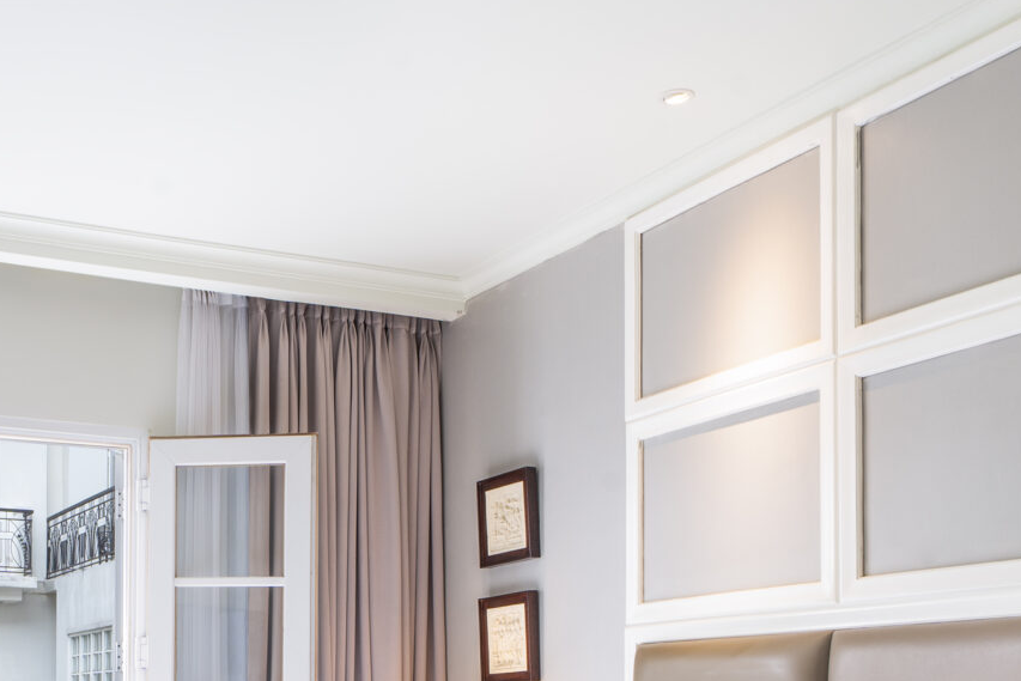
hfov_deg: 40.0
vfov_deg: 26.0
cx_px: 261
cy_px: 747
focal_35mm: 48
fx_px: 1361
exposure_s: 1/4
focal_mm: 16
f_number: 13
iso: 200
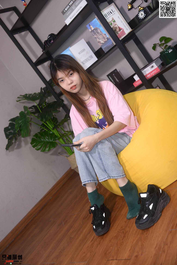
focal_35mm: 35
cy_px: 132
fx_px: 258
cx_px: 88
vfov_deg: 54.4
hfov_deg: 37.9
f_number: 5
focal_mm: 35
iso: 500
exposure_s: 1/125
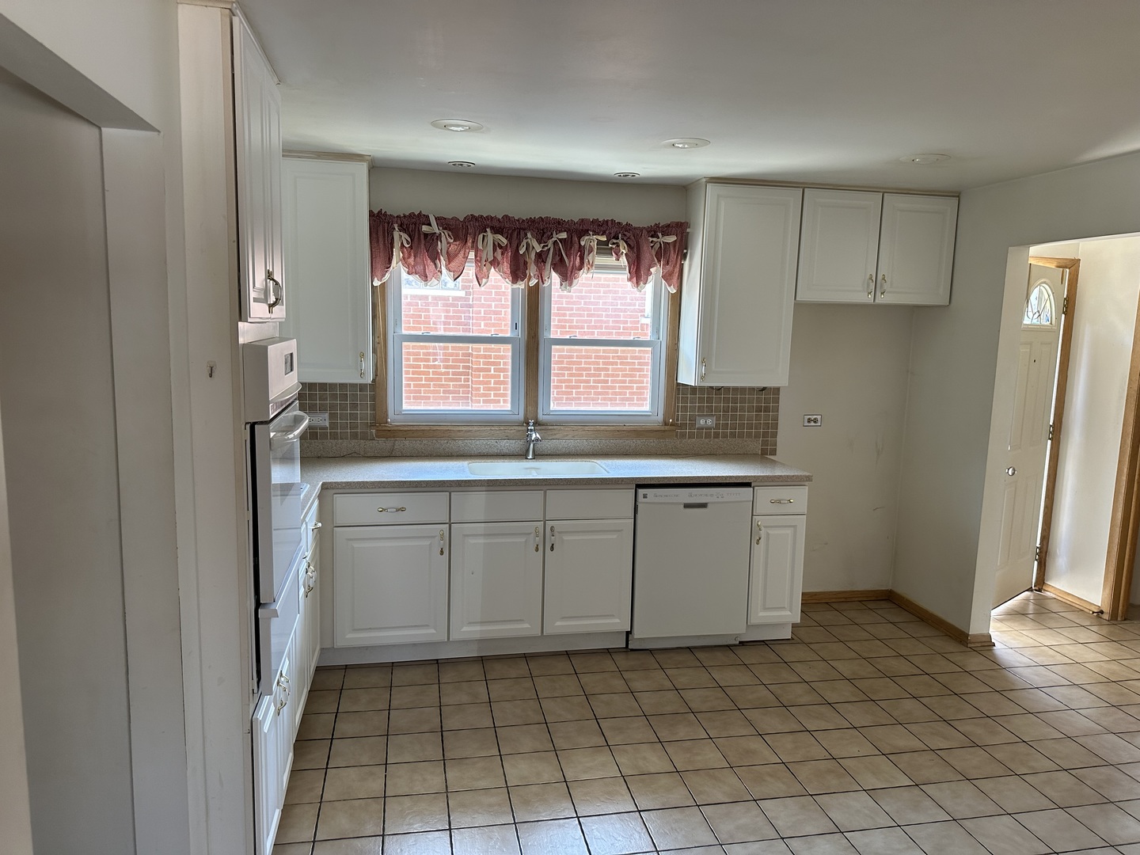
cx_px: 570
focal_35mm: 24
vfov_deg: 56.8
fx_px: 790
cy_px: 428
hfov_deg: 71.6
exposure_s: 1/121
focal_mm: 6.86
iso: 200
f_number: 1.78
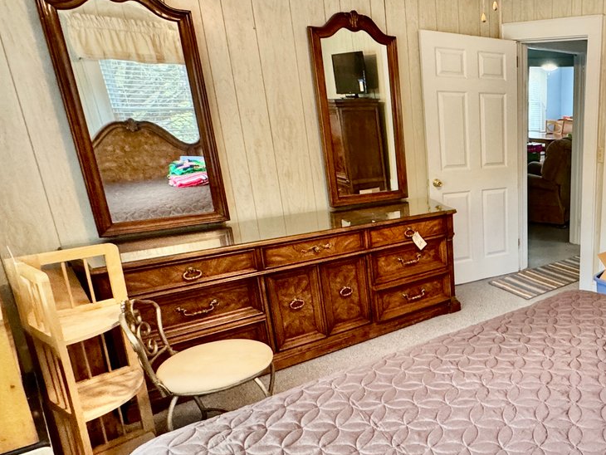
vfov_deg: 48.2
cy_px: 252
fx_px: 508
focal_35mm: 29
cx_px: 601
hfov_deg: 50.3
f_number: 2.2
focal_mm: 2.22
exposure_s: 1/60
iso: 400
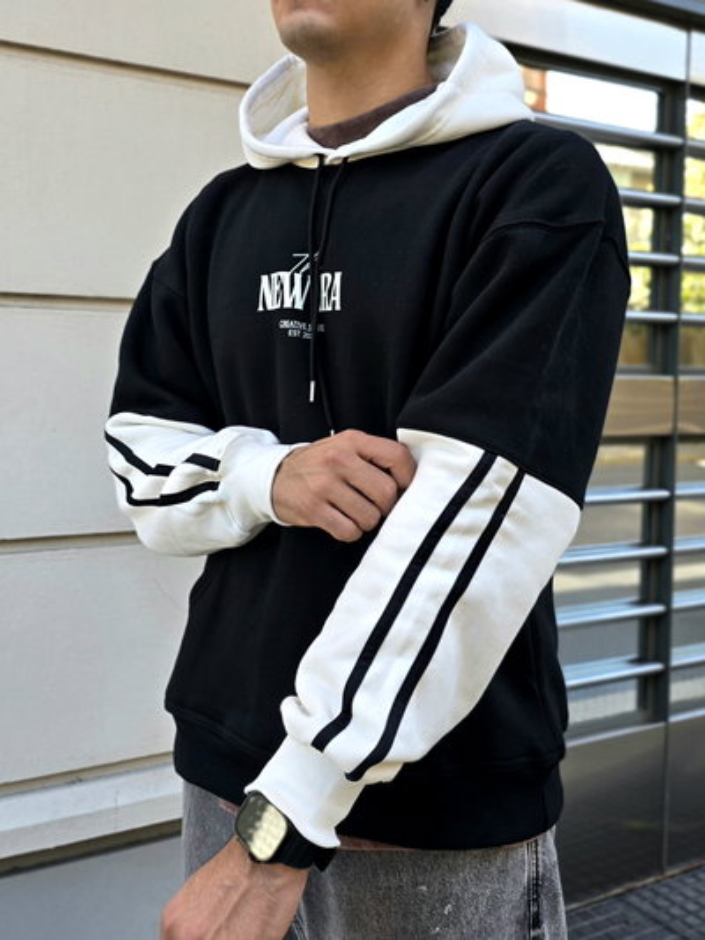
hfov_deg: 58.9
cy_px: 470
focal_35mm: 23
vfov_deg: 73.9
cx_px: 352
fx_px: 624
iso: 16
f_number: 1.7
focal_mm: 6.3
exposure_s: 1/101
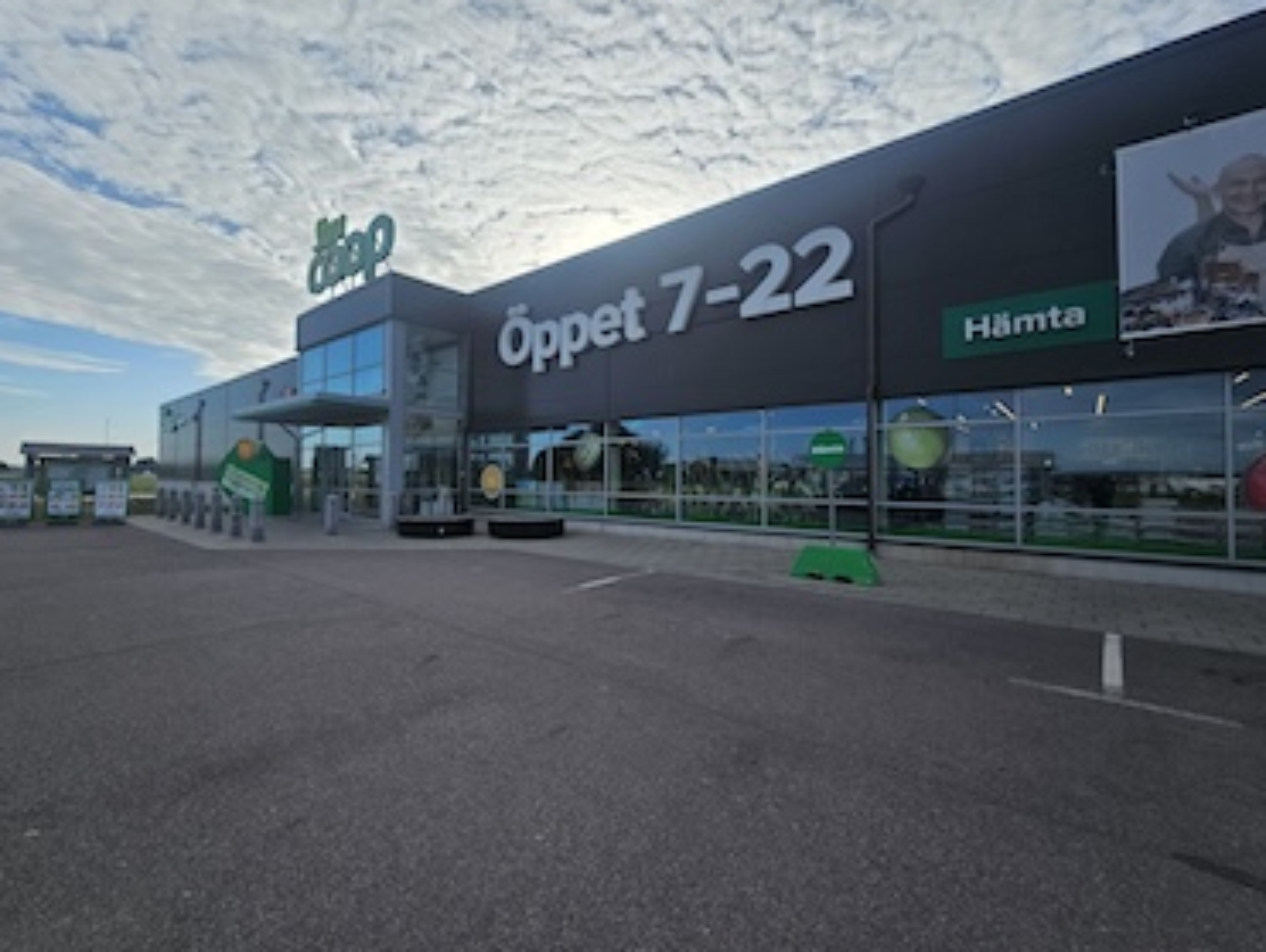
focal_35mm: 14
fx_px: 513
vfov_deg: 85.7
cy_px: 461
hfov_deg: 101.9
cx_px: 594
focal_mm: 2.2
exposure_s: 1/2365
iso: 50
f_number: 2.2
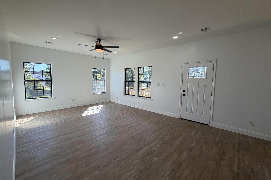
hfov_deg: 100.4
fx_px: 113
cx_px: 136
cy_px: 89
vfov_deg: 77.3
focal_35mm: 15
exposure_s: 1/169
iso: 50
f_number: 2.2
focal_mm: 2.22
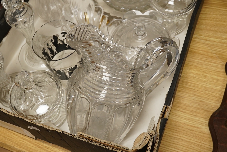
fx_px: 284
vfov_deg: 29.9
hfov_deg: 43.6
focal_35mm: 45
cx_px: 114
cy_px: 76
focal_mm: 30
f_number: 13
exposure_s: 1/100
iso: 2500
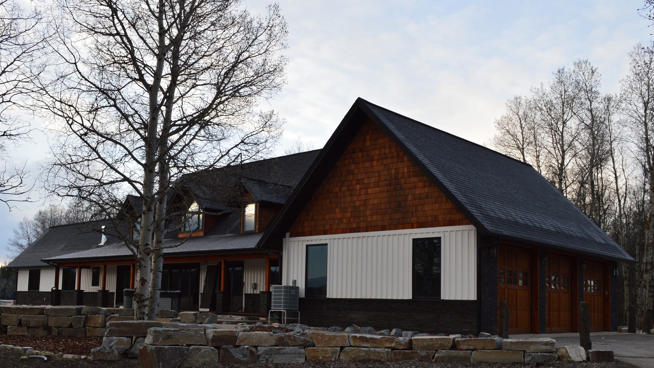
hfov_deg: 50.4
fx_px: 694
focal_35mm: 40
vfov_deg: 29.6
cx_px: 295
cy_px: 224
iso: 400
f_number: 9
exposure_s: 1/125
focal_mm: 22
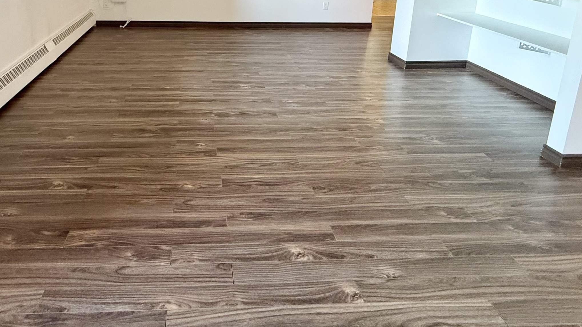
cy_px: 8
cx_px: 210
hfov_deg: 77.0
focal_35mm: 23
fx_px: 355
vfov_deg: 43.3
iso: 400
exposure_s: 1/60
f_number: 2.2
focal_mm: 2.22
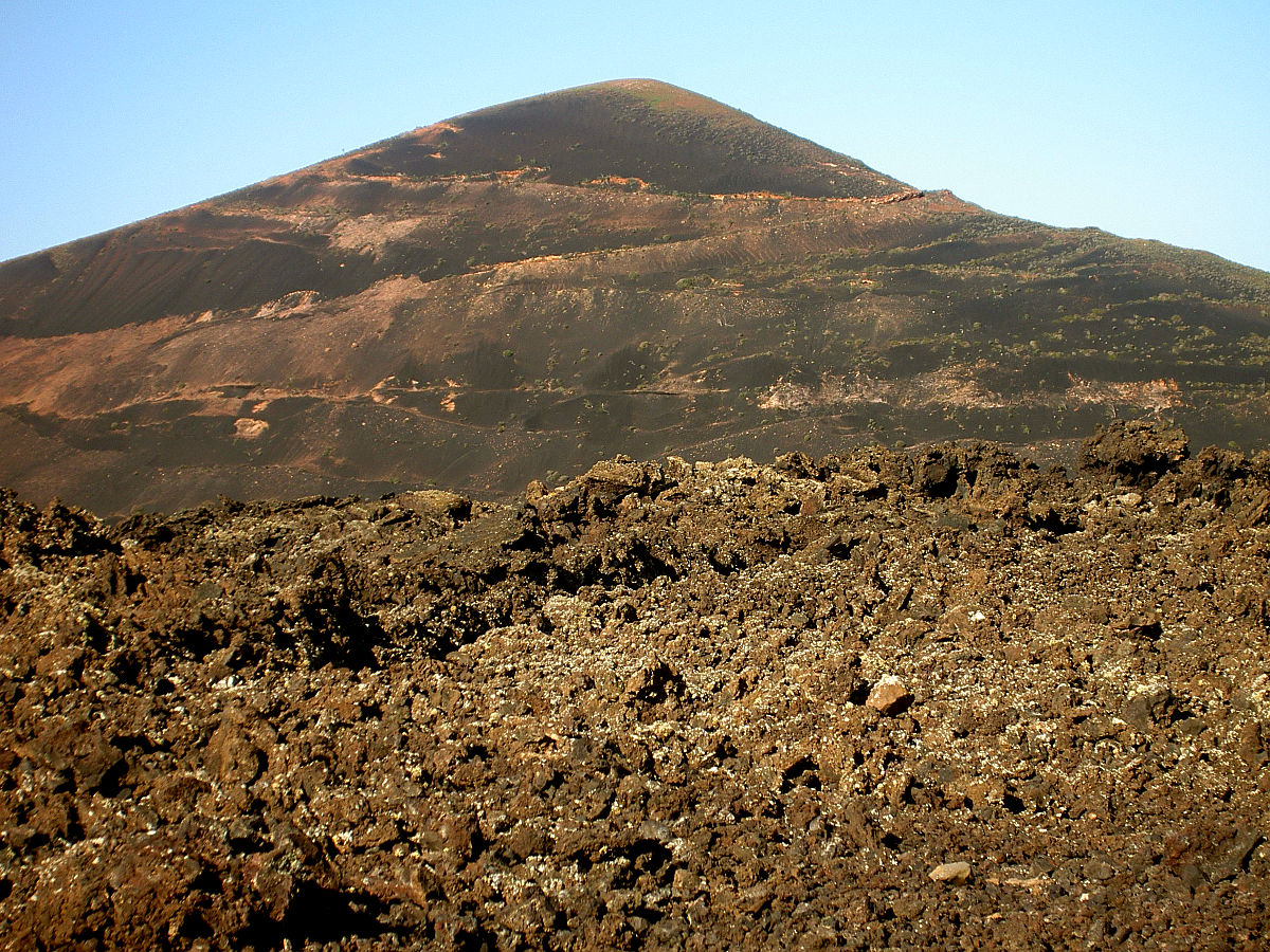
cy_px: 476
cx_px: 635
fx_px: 3742
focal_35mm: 102
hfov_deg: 19.3
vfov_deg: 14.5
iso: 50
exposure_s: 1/250
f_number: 4.9
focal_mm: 16.8
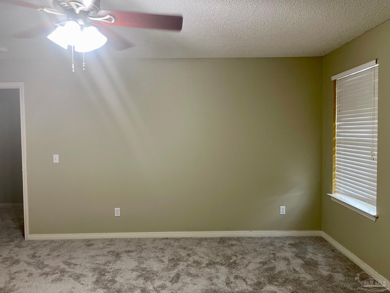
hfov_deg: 67.3
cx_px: 195
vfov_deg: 53.1
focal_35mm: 26
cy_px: 146
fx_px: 293
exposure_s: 1/60
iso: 160
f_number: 1.6
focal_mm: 5.1
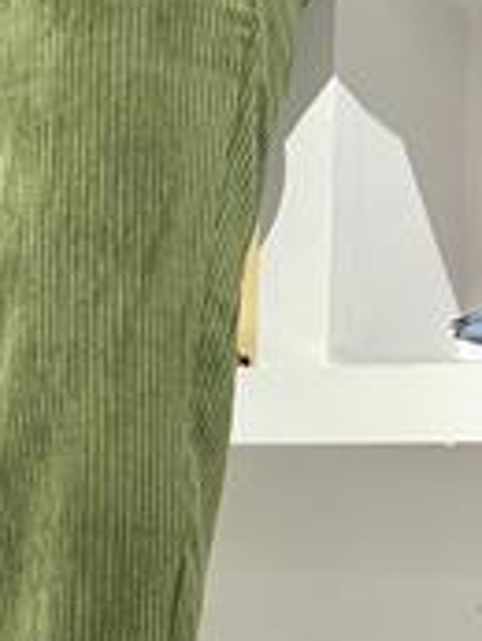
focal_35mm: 129
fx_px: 2392
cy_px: 545
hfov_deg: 11.4
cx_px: -19
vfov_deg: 15.1
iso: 160
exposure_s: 1/100
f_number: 1.78
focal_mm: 6.76
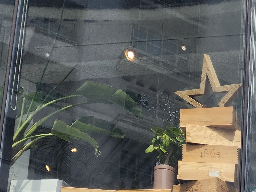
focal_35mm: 91
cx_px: 393
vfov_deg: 14.5
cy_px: 331
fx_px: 673
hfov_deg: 18.8
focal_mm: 6.4
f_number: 1.8
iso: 12
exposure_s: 1/732
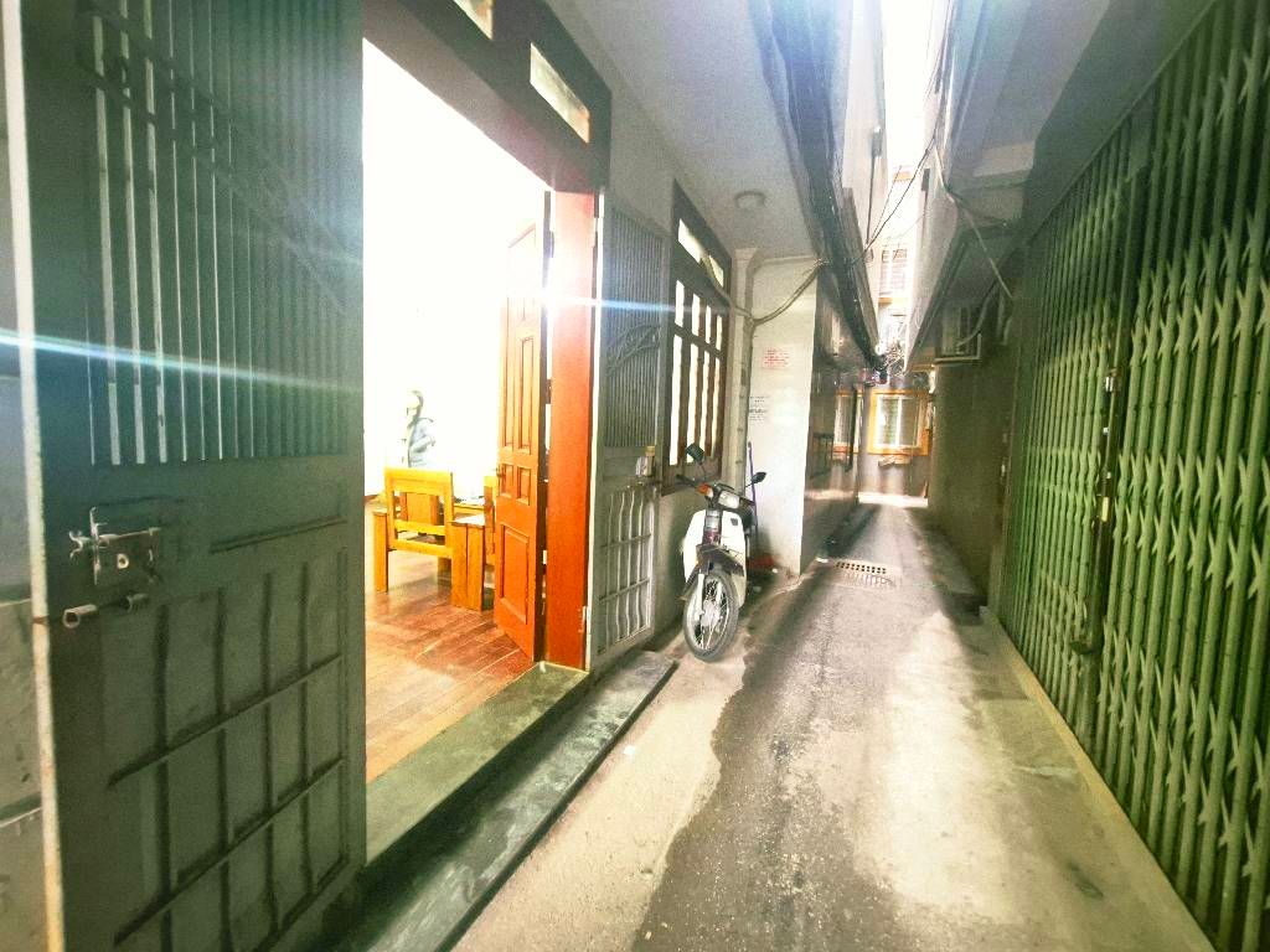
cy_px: 476
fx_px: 477
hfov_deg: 106.2
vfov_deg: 89.9
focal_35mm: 13
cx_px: 635
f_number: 2.2
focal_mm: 2.2
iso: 3200
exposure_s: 1/25
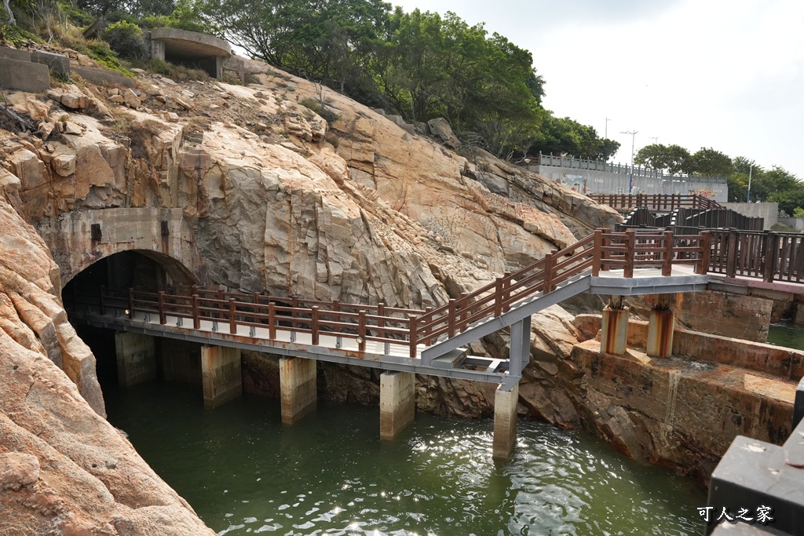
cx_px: 402
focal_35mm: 24
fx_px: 536
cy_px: 268
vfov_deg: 53.1
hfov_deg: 73.7
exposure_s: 1/3200
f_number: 10
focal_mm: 24
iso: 3200
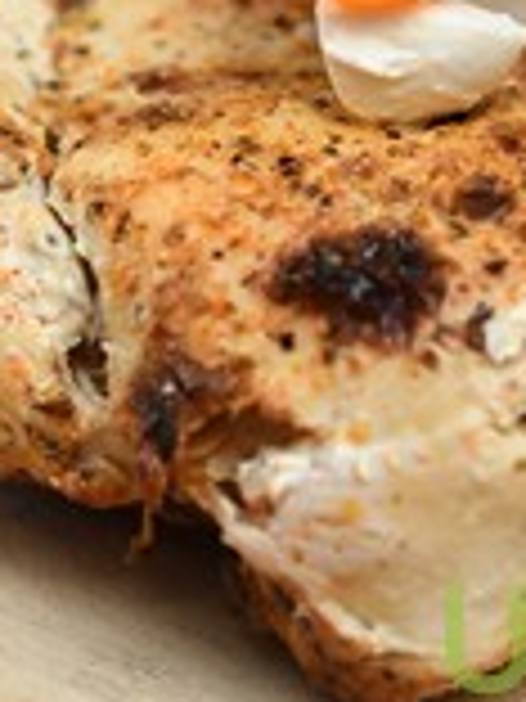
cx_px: 288
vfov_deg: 10.2
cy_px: 11
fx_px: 3910
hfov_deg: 7.7
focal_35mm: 193
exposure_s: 1/125
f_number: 3.2
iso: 640
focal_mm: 38
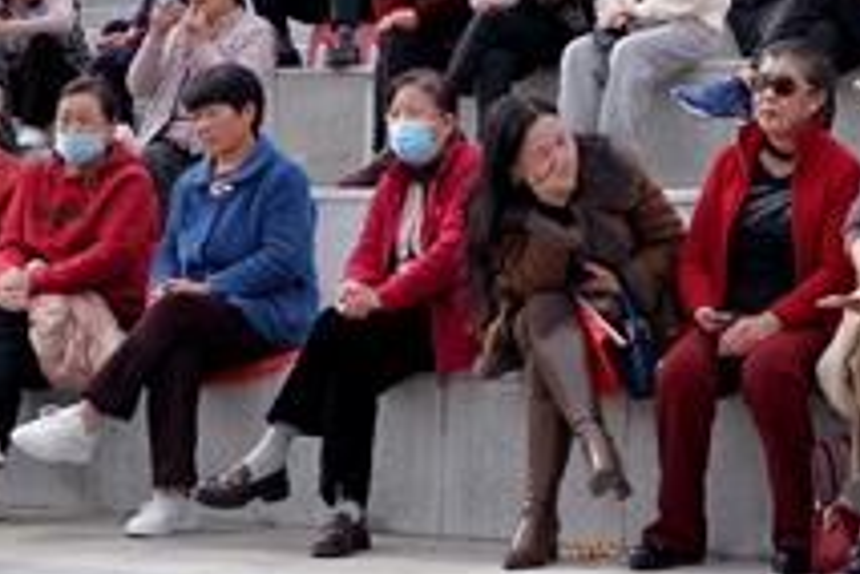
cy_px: -232
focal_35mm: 124
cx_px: 1082
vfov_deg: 10.7
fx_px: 2962
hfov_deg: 15.8
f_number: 2.8
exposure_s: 1/500
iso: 100
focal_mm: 33
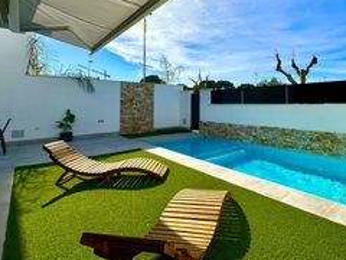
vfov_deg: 62.4
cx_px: 229
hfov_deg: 76.6
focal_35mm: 21
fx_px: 210
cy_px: 95
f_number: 2.2
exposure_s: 1/3300
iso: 40
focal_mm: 2.22
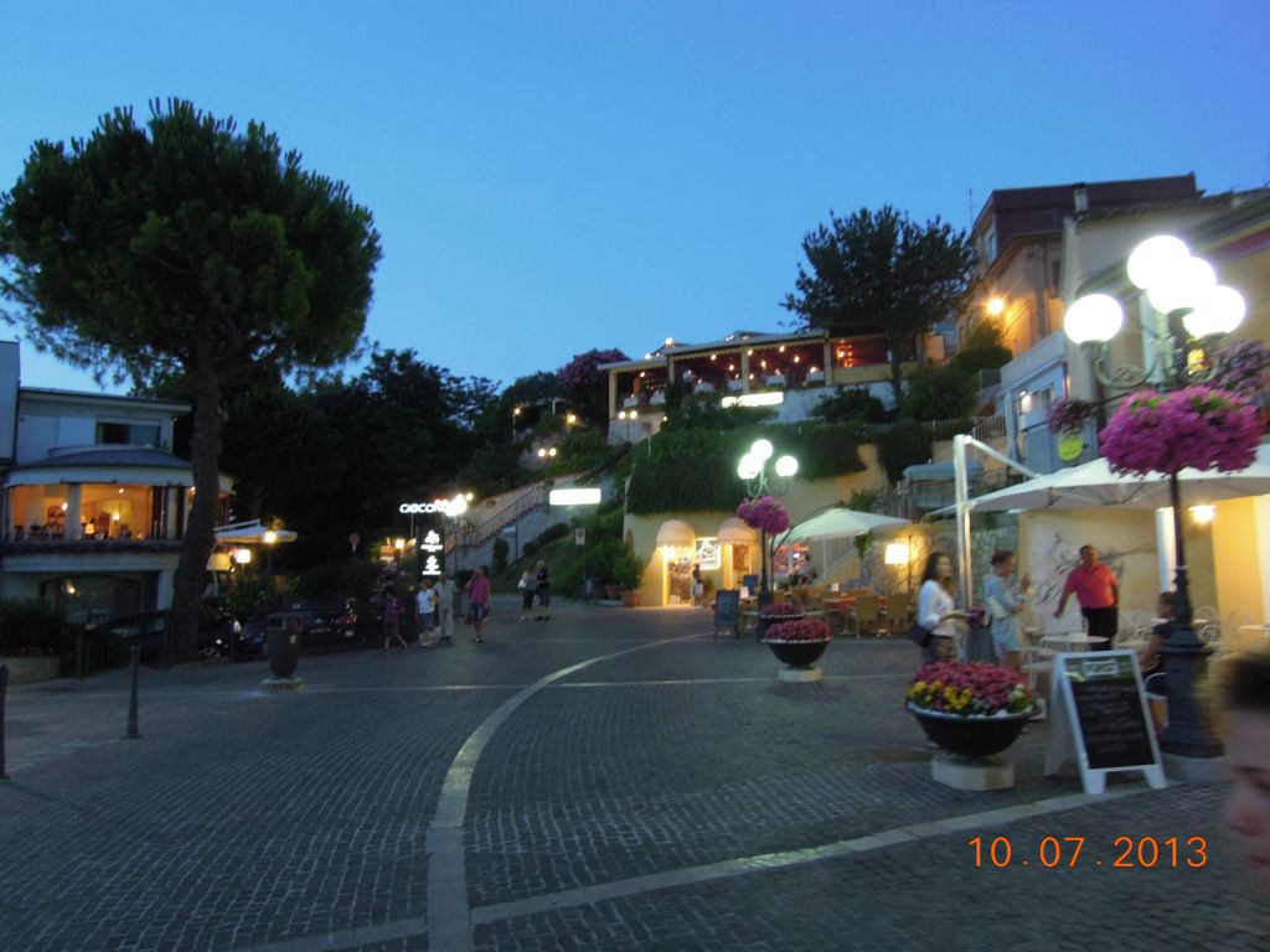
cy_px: 476
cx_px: 635
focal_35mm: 24
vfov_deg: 56.8
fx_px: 881
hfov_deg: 71.6
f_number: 2.8
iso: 400
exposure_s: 1/20
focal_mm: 4.3
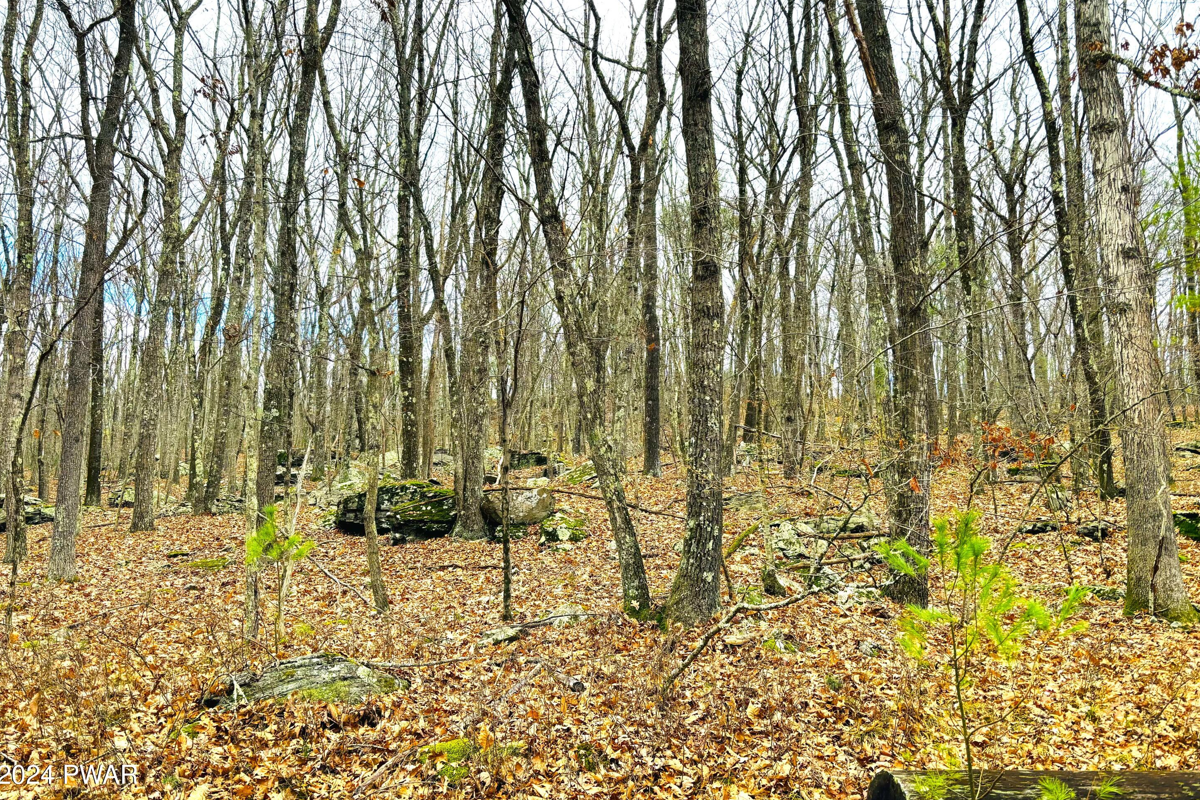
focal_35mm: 28
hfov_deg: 65.5
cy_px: 352
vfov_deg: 46.3
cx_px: 596
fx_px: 933
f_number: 1.6
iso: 50
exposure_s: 1/366
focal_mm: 5.96
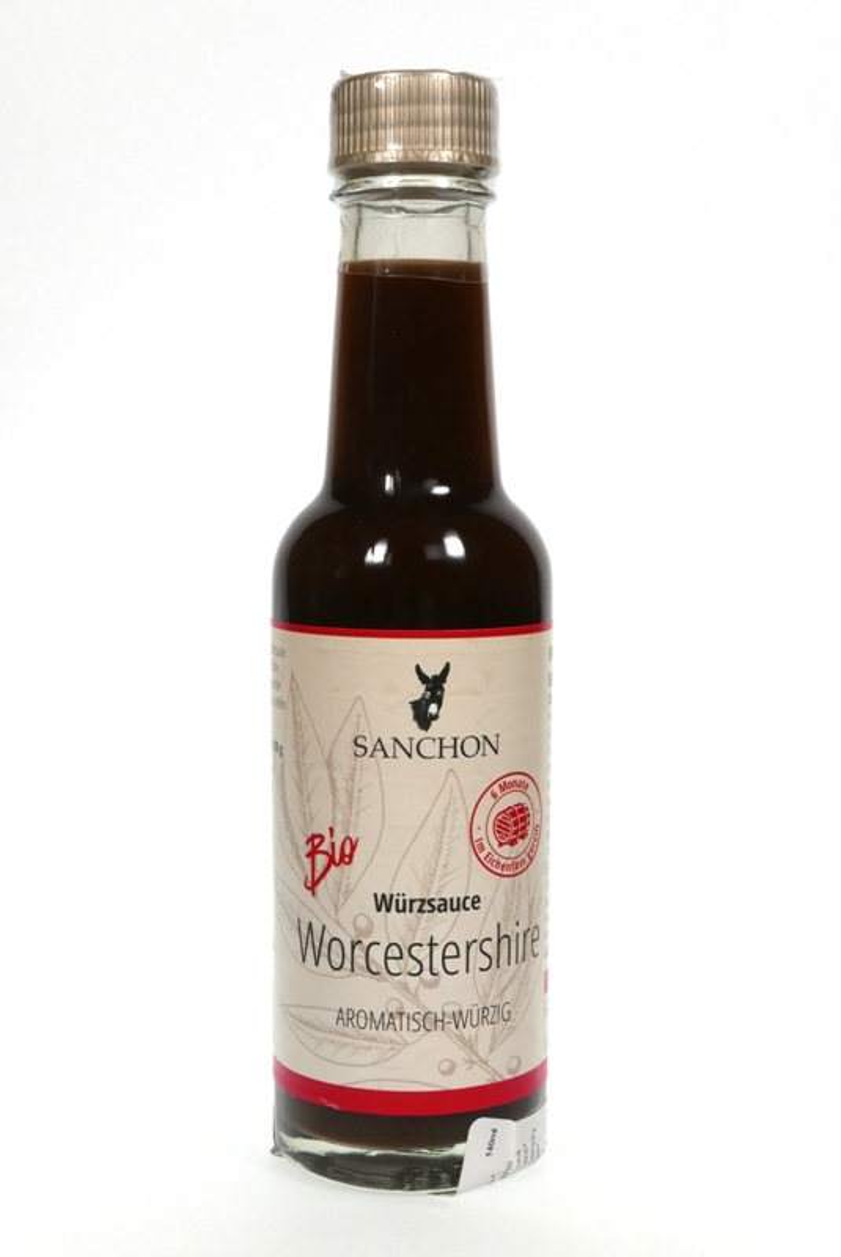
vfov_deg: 34.5
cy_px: 628
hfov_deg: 23.4
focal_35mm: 58
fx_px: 2028
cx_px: 420
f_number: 16
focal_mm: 26.3
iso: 800
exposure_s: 1/60
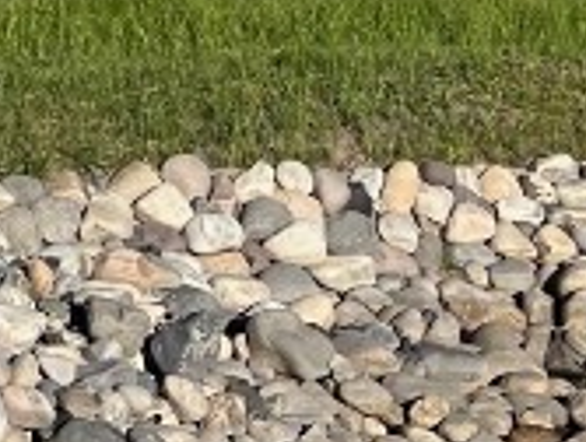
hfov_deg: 10.7
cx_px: -807
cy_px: -530
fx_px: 2697
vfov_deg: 8.7
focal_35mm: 159
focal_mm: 5.7
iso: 50
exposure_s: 1/5319
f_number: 1.5
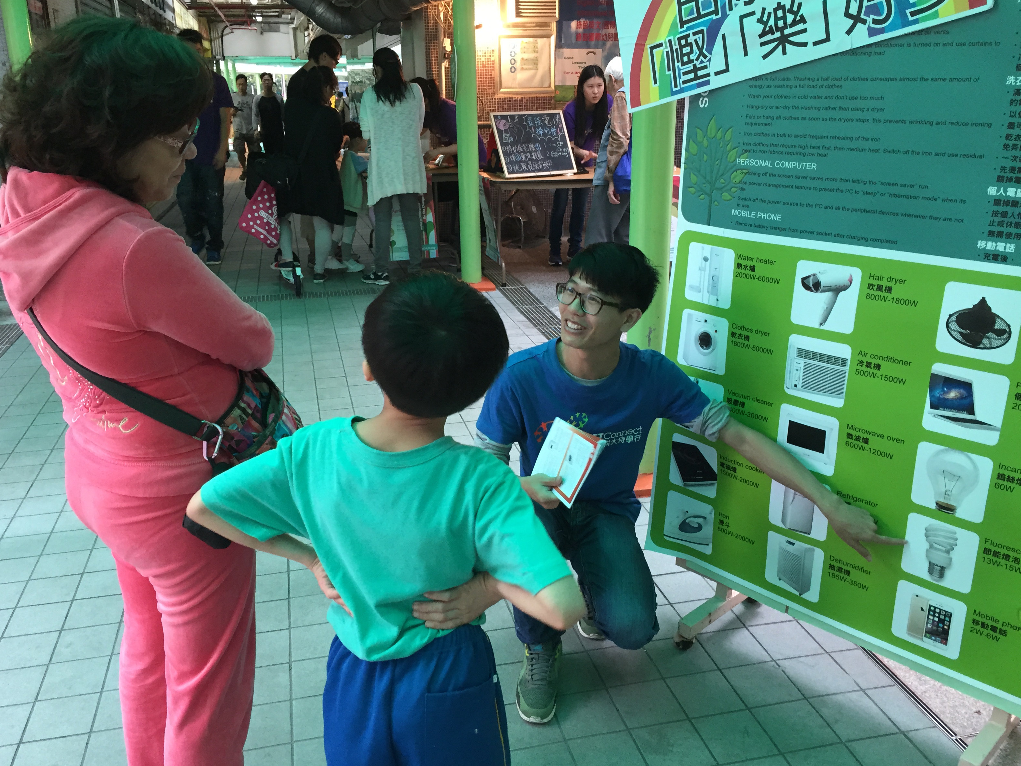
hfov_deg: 60.0
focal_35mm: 30
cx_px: 494
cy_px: 382
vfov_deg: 46.8
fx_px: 885
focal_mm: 4.15
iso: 100
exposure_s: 1/30
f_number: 2.2
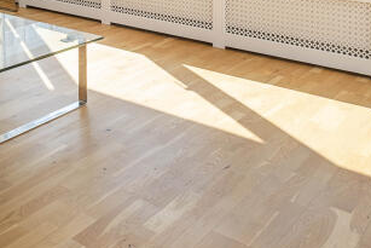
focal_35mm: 50
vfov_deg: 23.1
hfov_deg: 38.8
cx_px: 106
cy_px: -97
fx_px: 515
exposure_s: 1/160
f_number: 6.4
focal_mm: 10
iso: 250
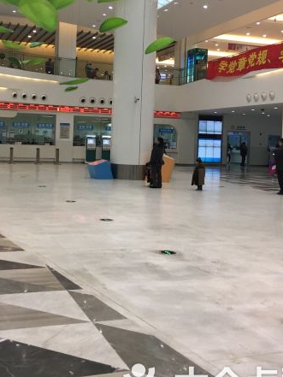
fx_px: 501
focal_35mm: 46
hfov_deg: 31.4
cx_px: 113
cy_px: 129
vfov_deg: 40.8
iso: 32
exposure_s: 1/33
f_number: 2.2
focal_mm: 4.15
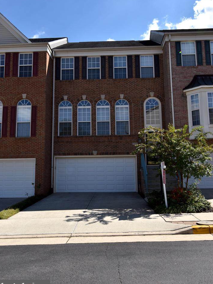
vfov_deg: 55.3
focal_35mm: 33
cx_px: 106
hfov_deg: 42.9
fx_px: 271
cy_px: 134
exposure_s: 1/400
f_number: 10
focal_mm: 20
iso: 200
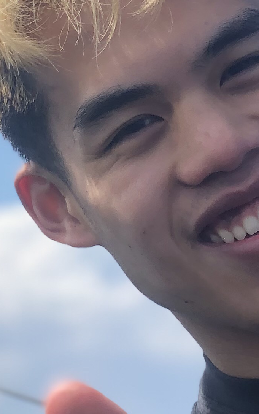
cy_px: 616
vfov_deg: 10.0
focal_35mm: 204
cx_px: 251
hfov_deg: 6.4
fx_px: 2303
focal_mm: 6
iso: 16
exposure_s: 1/539
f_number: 2.4
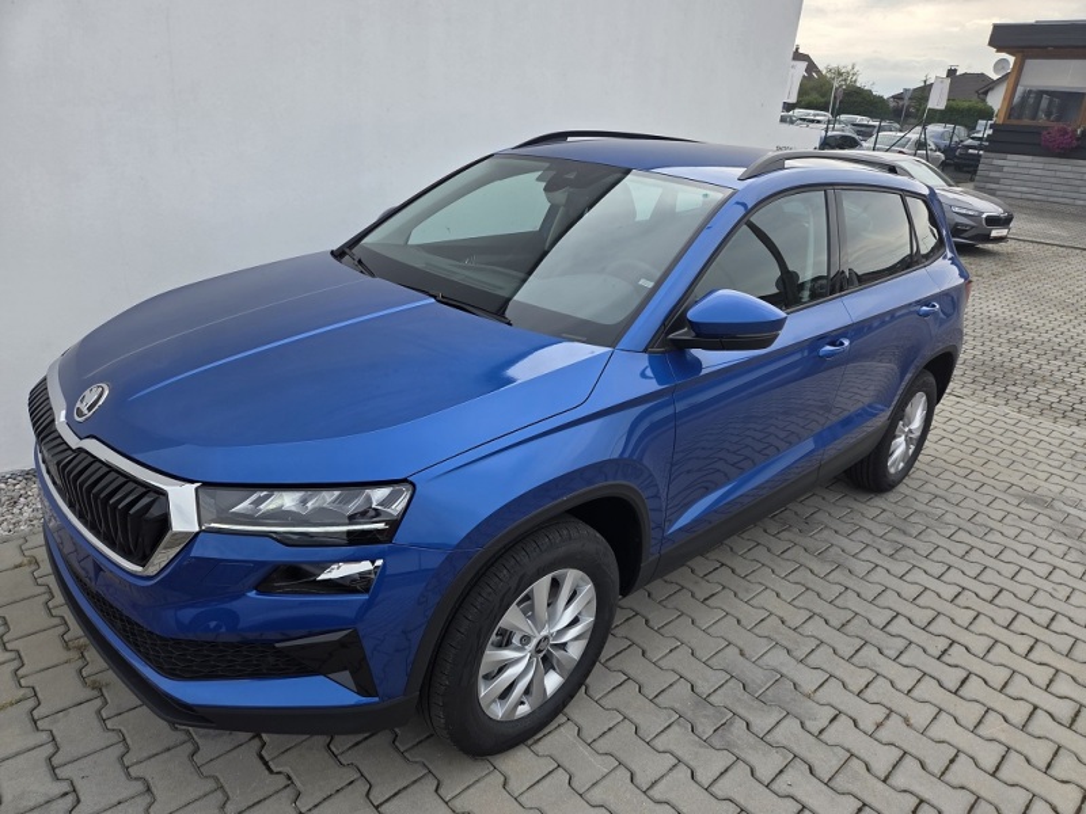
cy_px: 407
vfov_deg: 58.9
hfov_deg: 73.9
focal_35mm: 23
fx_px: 722
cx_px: 543
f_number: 1.8
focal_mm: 5.4
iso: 80
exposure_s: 1/1245
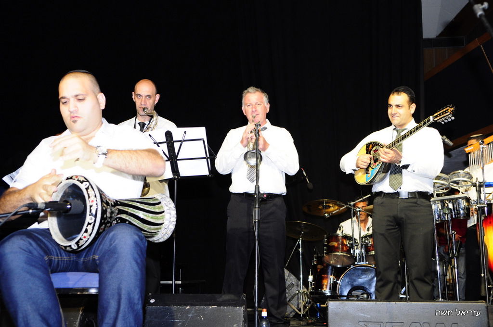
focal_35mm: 45
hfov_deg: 43.7
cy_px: 164
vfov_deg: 29.8
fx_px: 615
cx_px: 246
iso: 800
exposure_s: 1/80
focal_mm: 30
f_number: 4
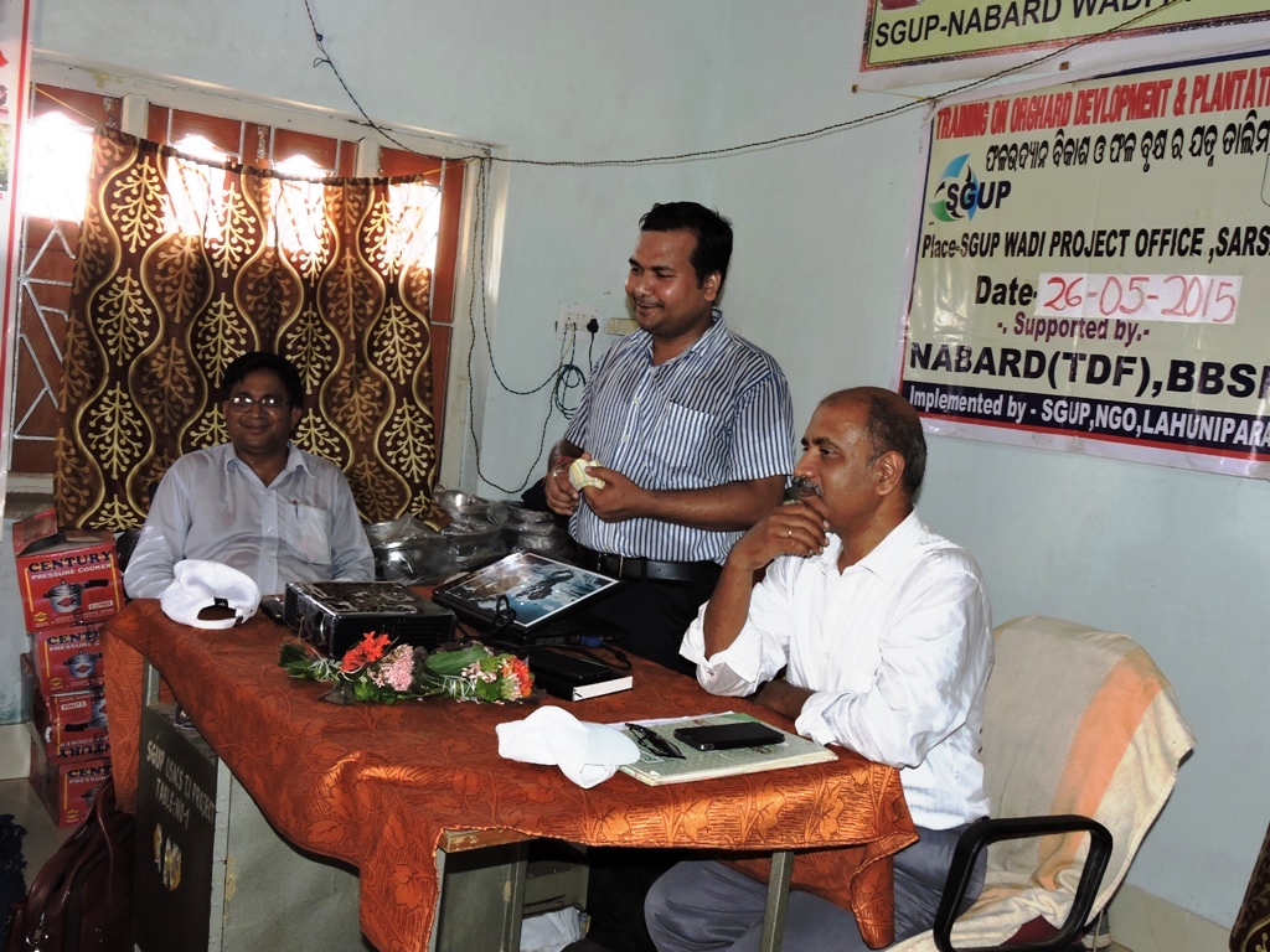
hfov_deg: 52.6
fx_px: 1284
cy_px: 476
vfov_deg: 40.7
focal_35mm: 35
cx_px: 635
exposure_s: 1/30
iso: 200
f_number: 3.8
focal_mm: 6.3
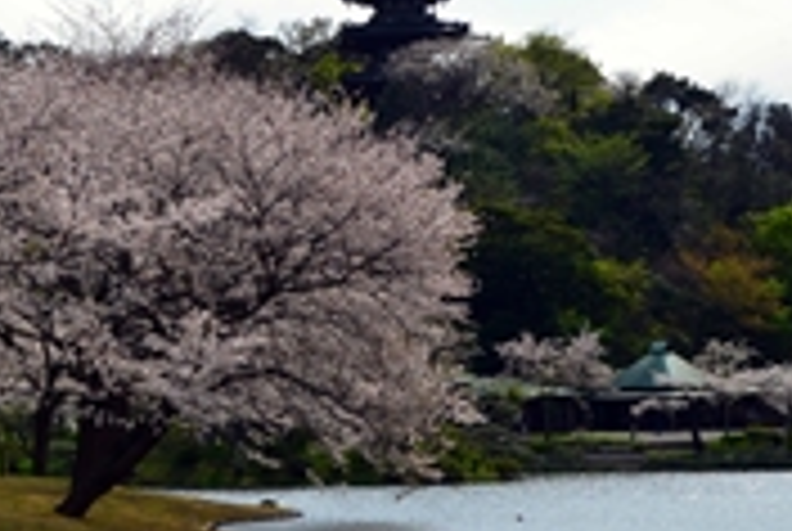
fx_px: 2799
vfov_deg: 10.8
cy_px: 241
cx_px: 90
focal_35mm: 127
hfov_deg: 15.9
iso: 400
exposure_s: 1/640
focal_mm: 56
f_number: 13
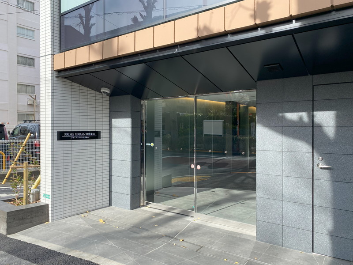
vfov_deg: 53.1
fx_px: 265
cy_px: 132
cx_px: 176
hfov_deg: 67.3
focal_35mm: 26
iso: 32
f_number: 1.8
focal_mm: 4.25
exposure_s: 1/884
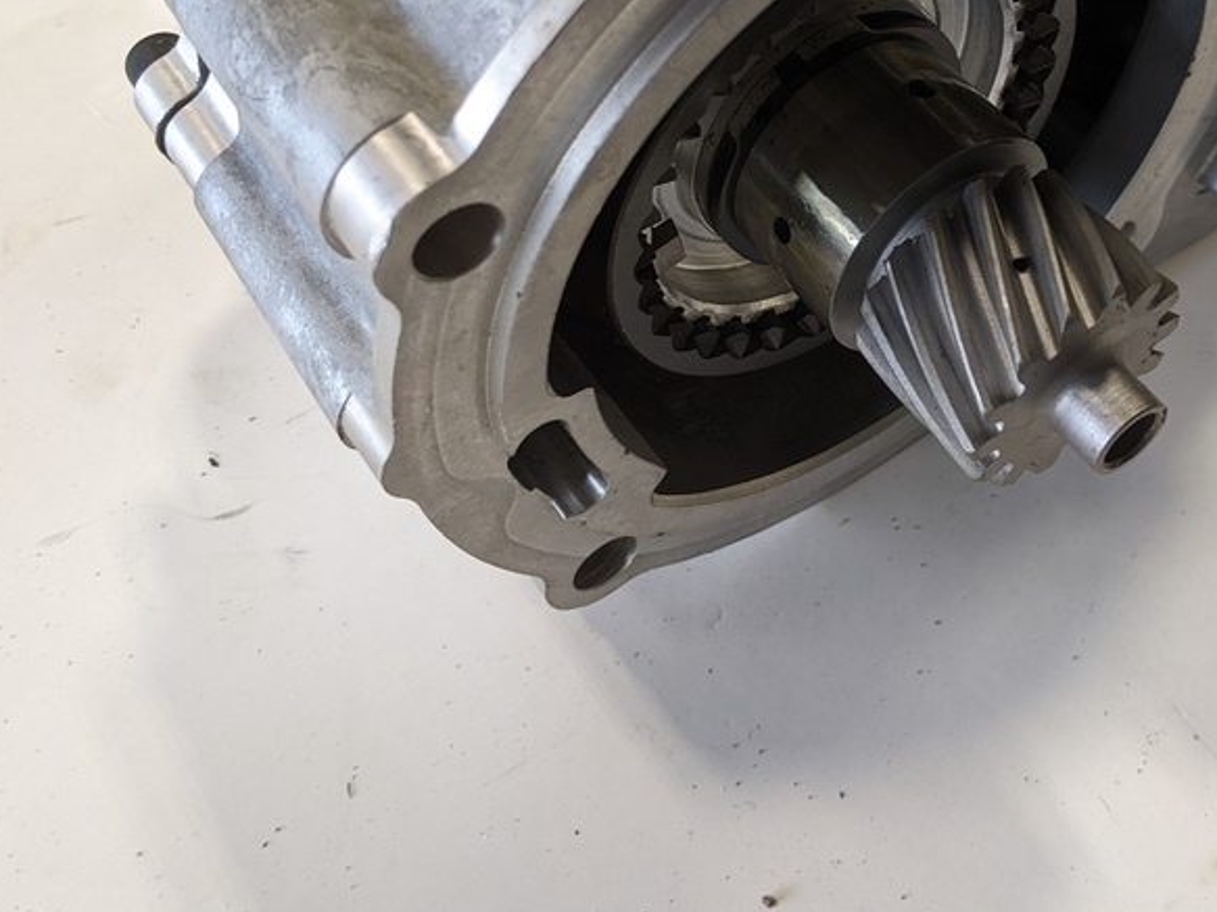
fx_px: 1757
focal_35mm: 50
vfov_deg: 28.4
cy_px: 175
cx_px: 812
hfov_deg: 37.8
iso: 115
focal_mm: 4.44
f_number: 1.8
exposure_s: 1/120
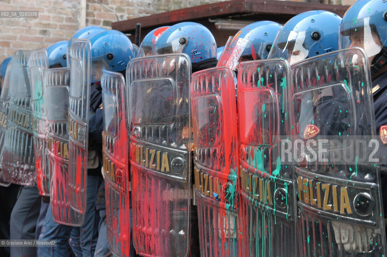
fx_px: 838
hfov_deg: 26.0
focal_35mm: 78
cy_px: 128
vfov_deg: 17.5
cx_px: 194
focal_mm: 52
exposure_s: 1/180
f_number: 7.1
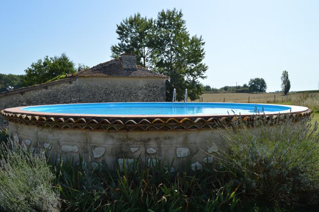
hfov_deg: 67.5
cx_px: 160
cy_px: 106
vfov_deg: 47.8
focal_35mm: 27
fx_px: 239
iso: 100
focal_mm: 18
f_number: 8
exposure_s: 1/250
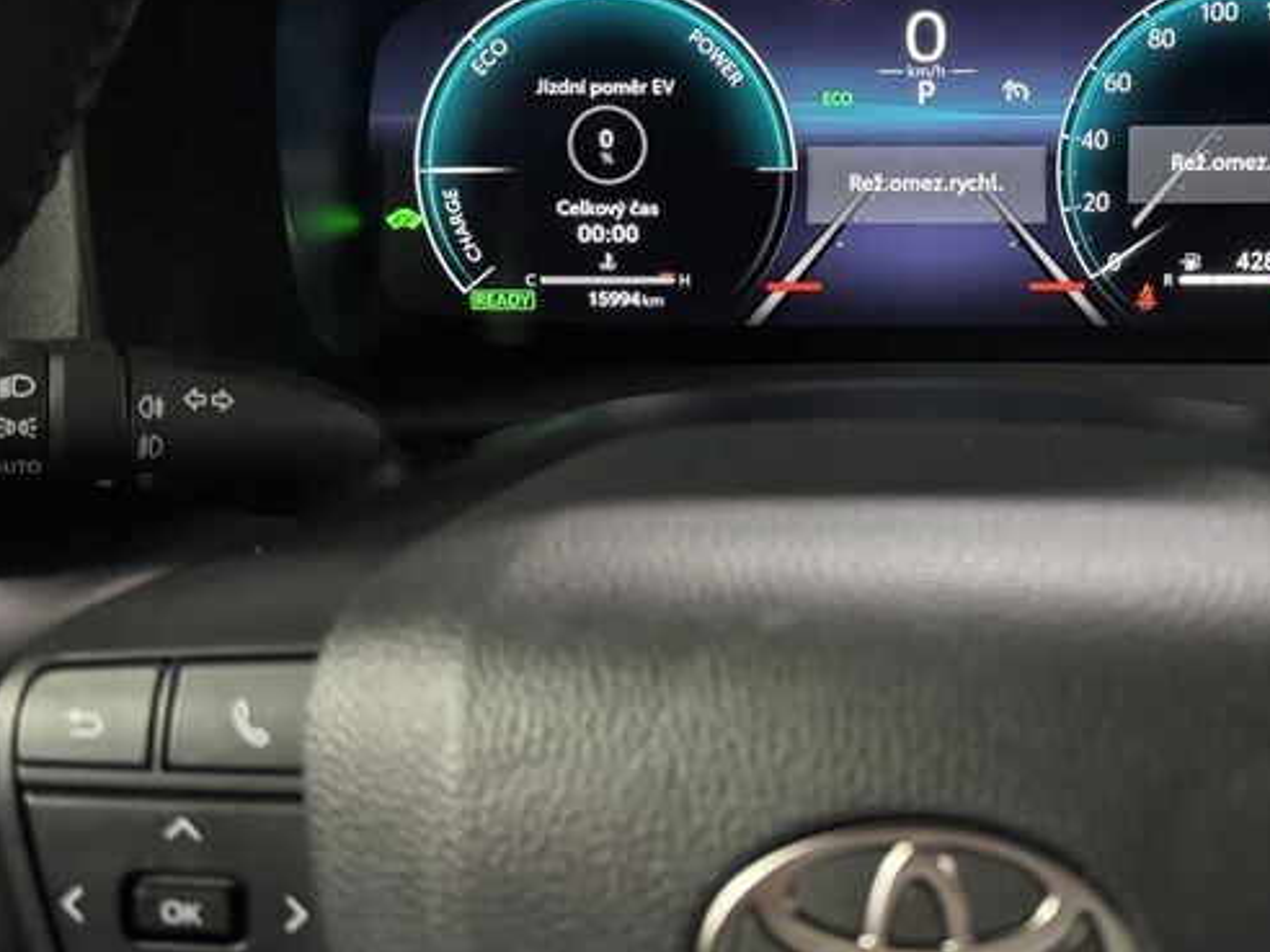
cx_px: 896
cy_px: 356
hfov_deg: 37.6
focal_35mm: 50
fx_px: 1834
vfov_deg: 29.0
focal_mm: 6.76
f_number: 1.78
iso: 800
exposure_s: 1/25
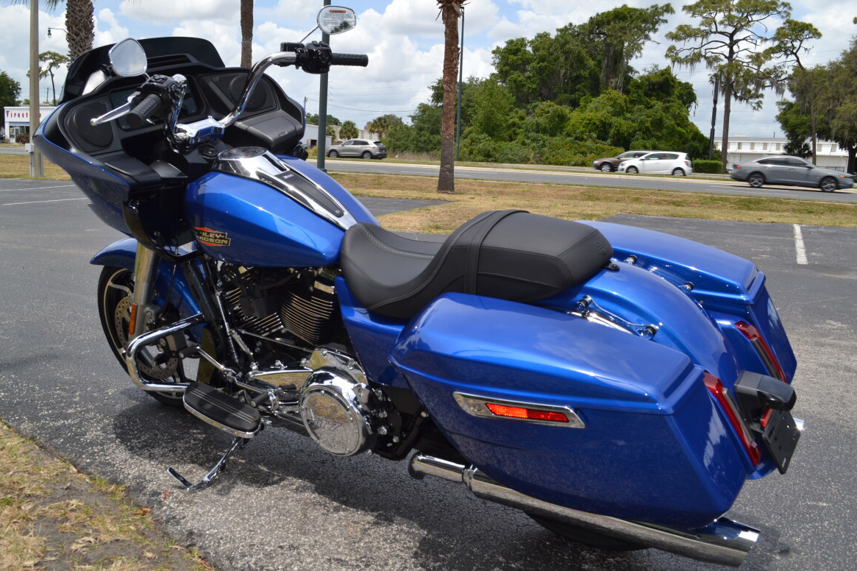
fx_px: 809
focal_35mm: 34
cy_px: 280
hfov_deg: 55.8
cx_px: 432
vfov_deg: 38.9
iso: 100
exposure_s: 1/200
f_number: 10
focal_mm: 22
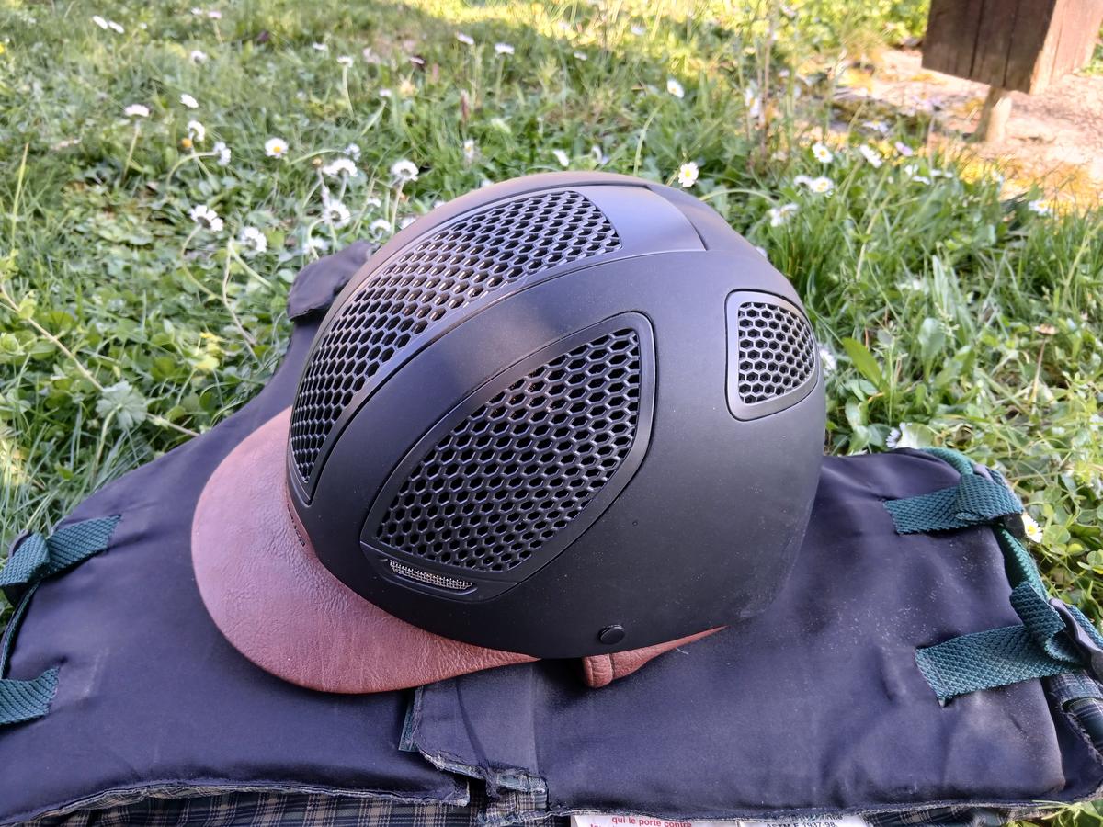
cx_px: 552
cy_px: 414
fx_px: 828
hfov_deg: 67.3
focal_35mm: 26
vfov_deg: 53.1
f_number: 1.8
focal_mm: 3.98
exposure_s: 1/50
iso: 40
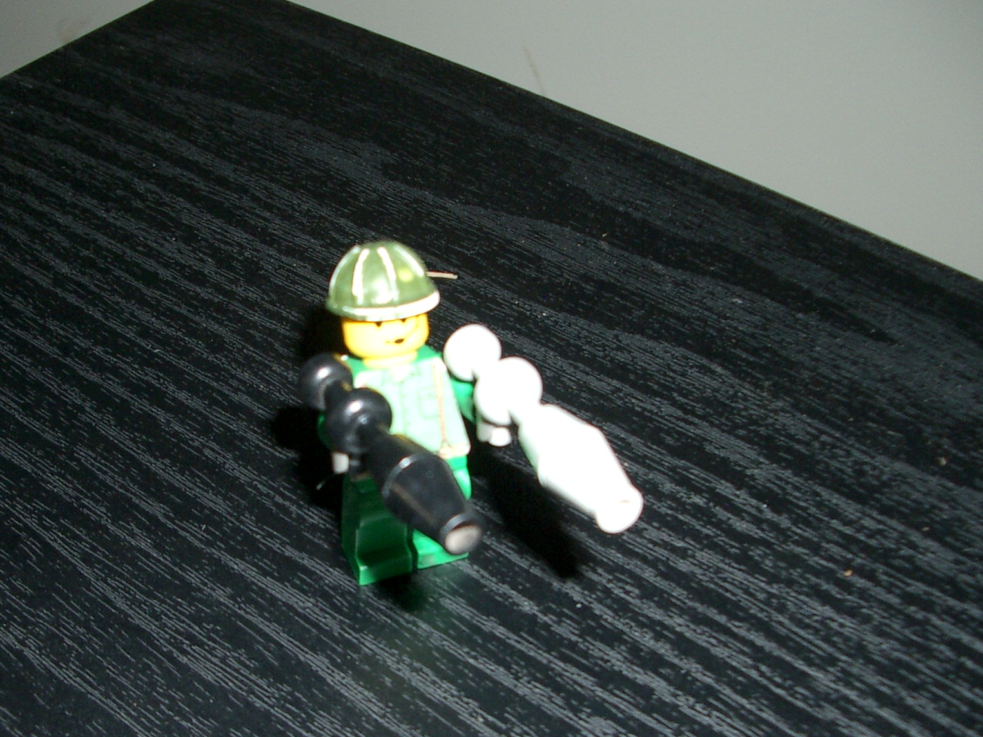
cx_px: 417
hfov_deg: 40.3
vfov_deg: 30.8
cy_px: 457
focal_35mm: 47
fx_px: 1335
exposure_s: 1/40
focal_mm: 5.8
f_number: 2.6
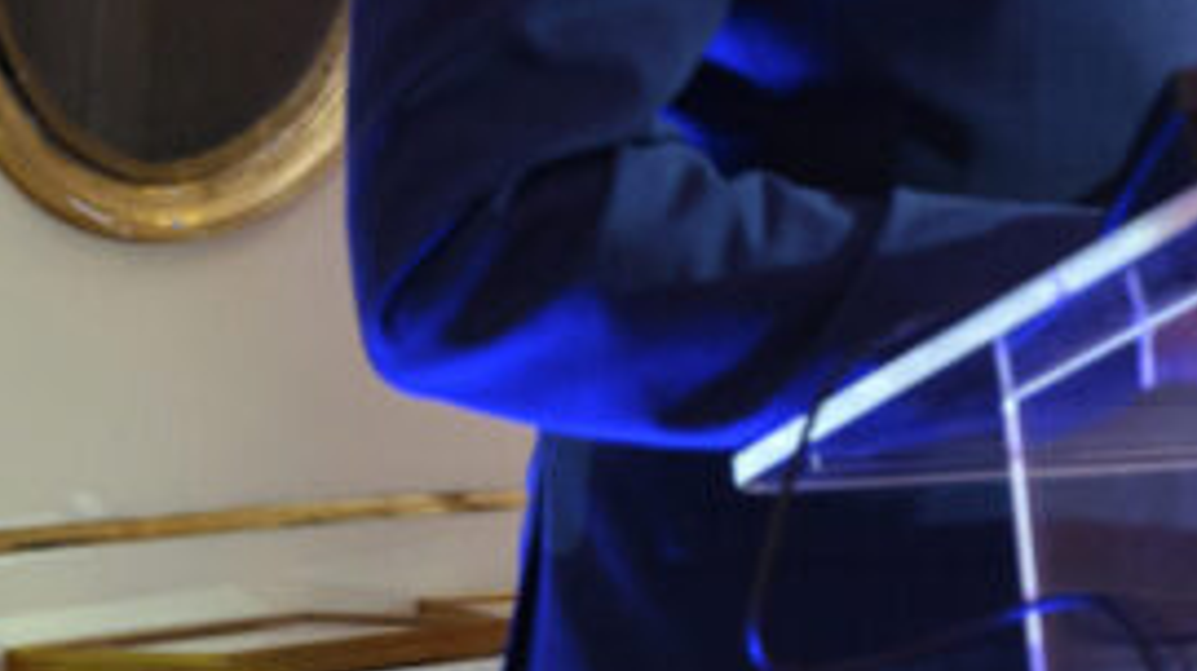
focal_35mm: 107
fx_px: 3394
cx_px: 1515
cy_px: -194
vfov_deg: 11.0
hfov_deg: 18.7
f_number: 4
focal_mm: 36
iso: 3200
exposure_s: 1/100
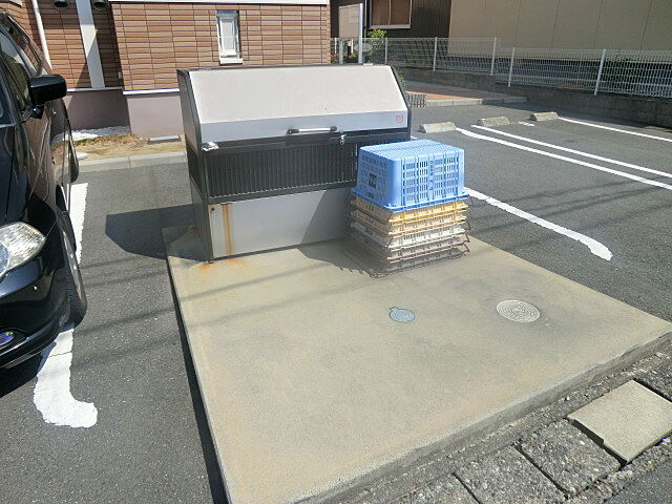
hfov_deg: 71.6
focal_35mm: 24
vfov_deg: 56.8
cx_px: 336
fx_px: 466
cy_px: 252
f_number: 7.5
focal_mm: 4.3
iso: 80
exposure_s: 1/200
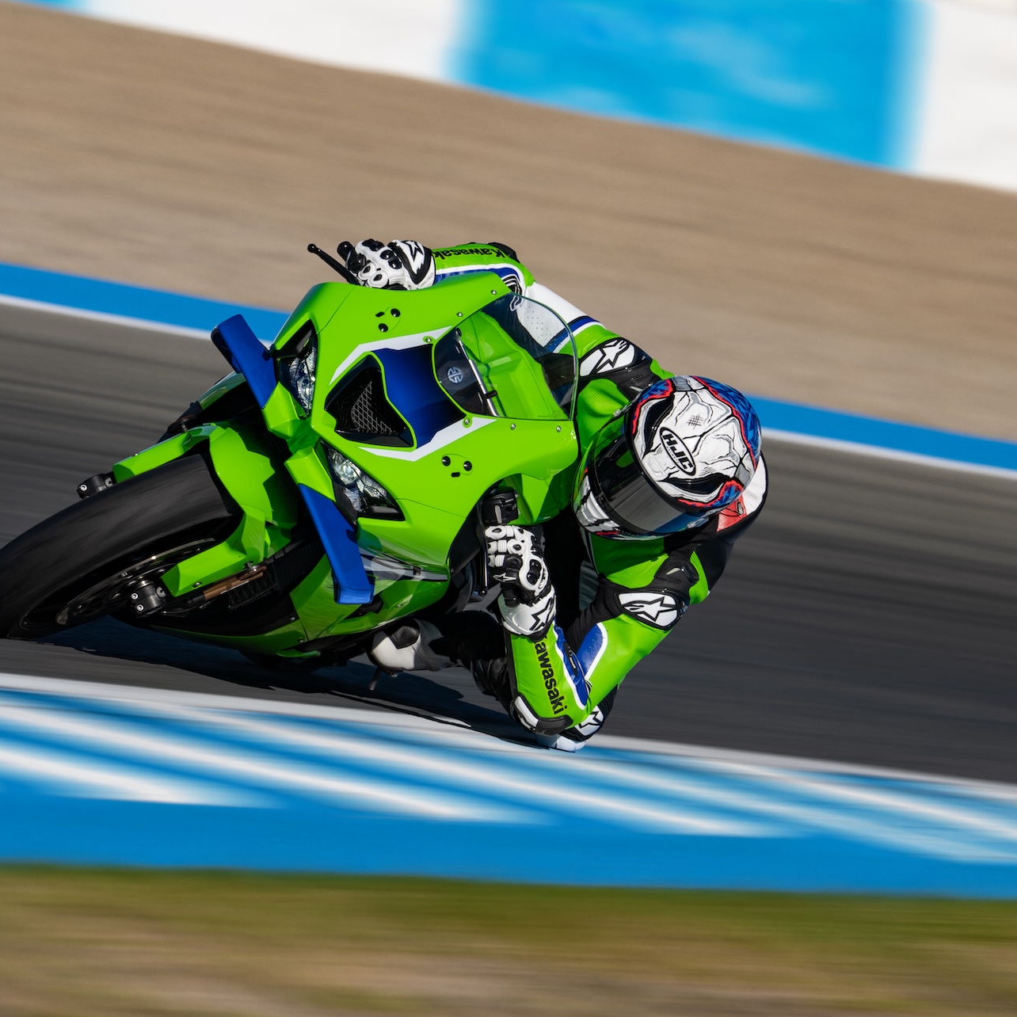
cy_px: 533
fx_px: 18016
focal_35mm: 542
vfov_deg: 3.2
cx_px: 296
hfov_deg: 3.2
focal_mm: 400
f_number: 11
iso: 200
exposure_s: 1/640
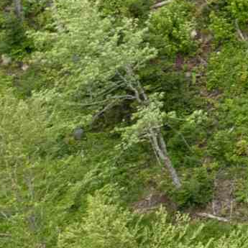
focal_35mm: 189
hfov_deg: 6.9
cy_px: -363
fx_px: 1532
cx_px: 1012
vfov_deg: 8.4
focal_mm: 12.29
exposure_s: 1/800
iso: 120
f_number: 2.8
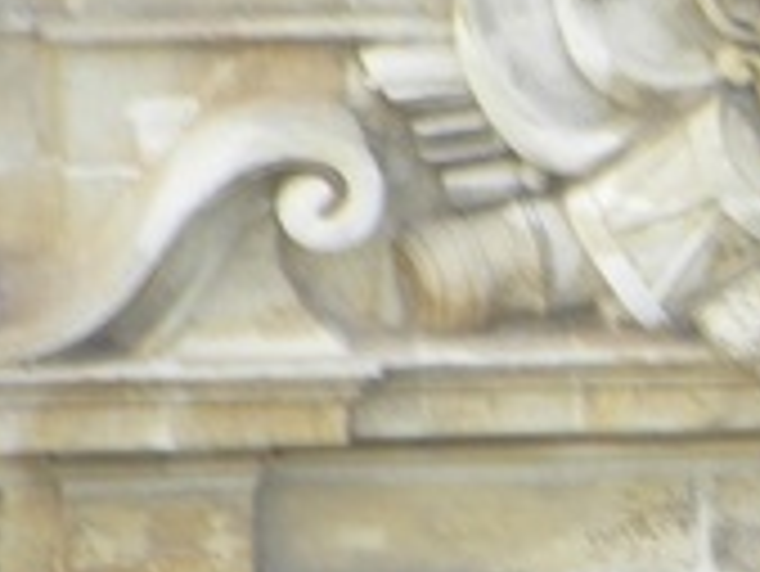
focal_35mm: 2192
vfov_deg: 0.7
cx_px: 965
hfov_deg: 0.9
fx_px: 48160
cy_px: 239
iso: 71
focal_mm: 110.4
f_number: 5
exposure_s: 1/60
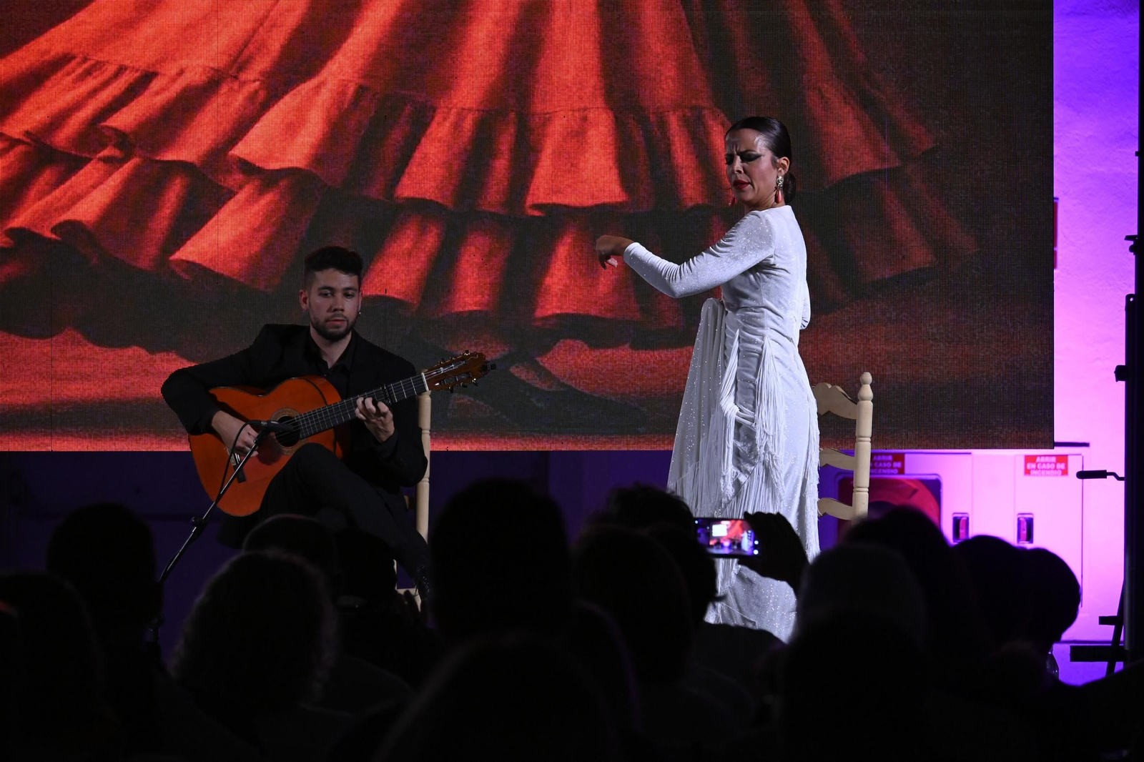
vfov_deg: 6.5
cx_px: 572
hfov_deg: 9.8
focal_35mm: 210
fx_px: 6672
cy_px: 381
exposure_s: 1/100
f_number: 6.3
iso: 2500
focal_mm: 140
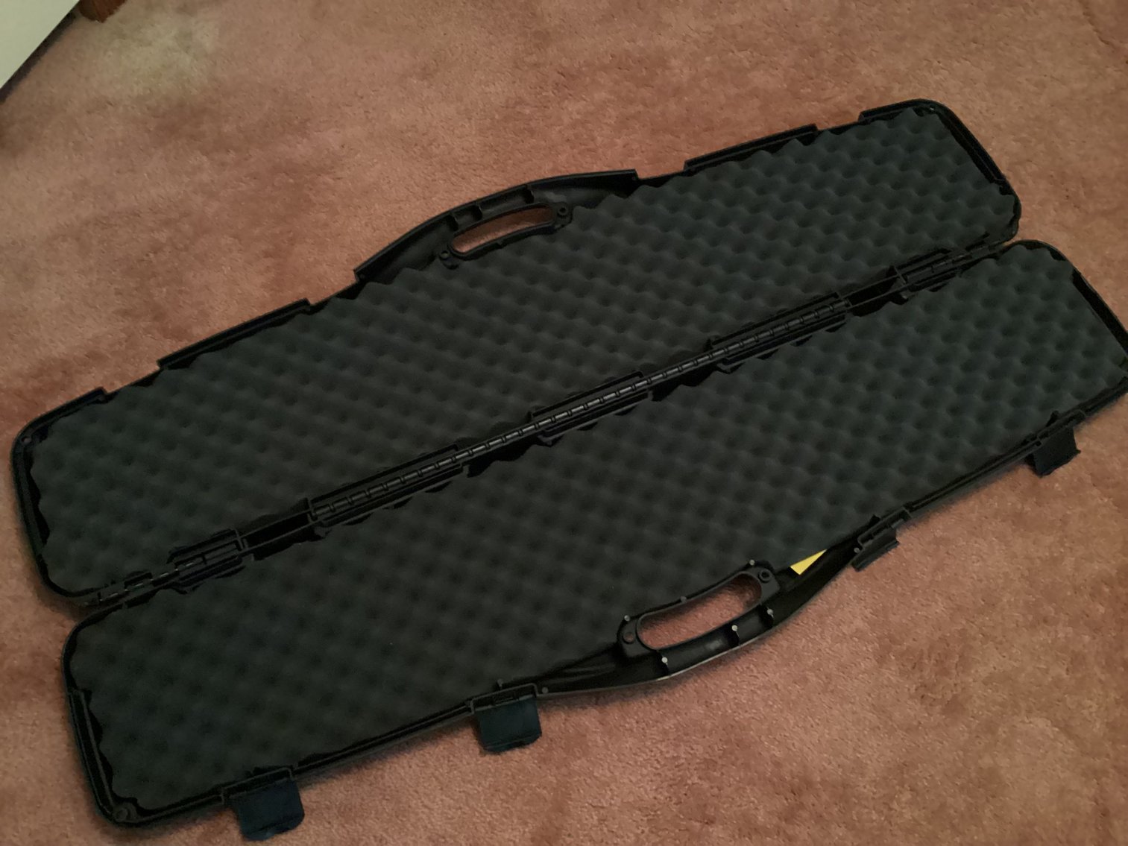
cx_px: 564
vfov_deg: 45.4
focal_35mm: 31
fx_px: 1010
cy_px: 423
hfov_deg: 58.3
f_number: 2.4
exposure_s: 1/15
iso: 800
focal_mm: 3.3
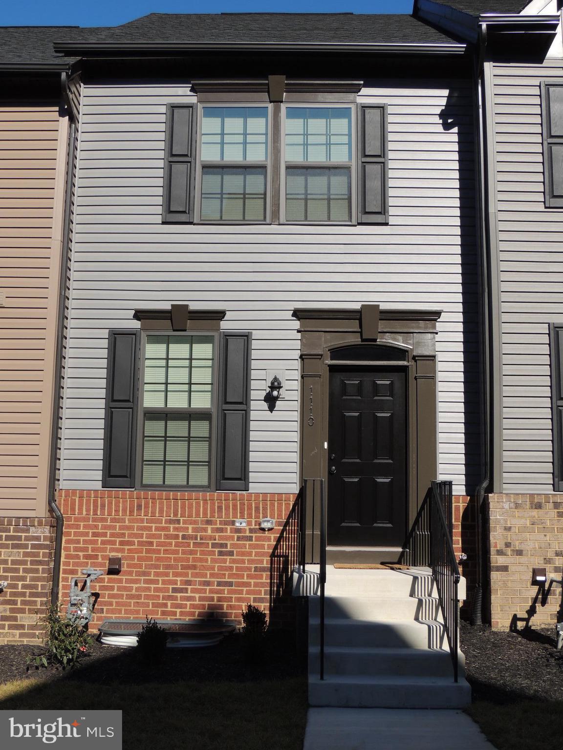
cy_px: 375
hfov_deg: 33.6
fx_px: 932
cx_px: 282
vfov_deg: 43.9
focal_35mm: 43
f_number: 3.4
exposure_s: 1/1250
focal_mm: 7.6
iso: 100
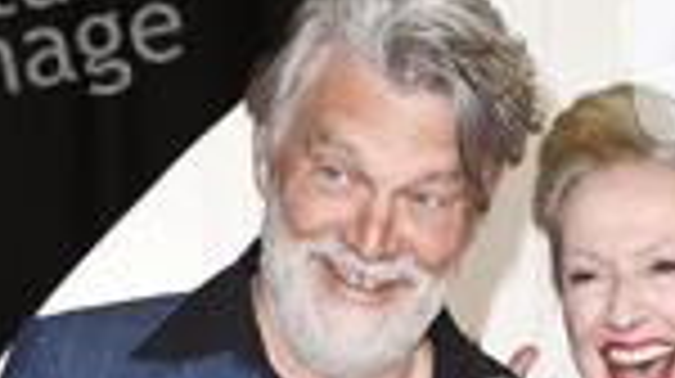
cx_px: 441
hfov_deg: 12.4
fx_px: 3093
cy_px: 711
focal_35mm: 173
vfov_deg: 6.8
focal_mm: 62
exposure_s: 1/250
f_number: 5
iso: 500
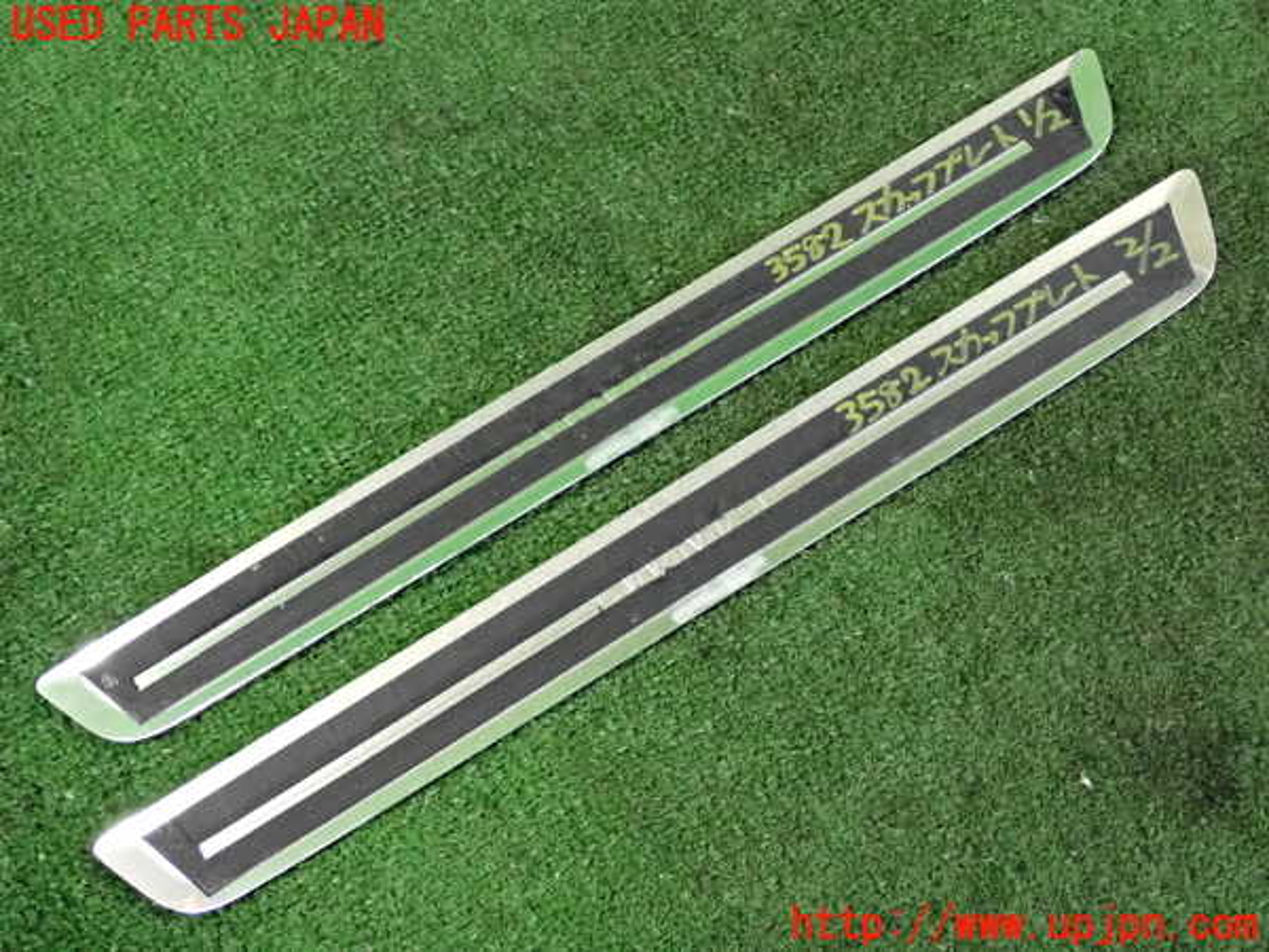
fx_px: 1613
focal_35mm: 44
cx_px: 634
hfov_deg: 42.9
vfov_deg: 32.9
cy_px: 476
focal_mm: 7.84
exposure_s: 1/125
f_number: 2.9
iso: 2500
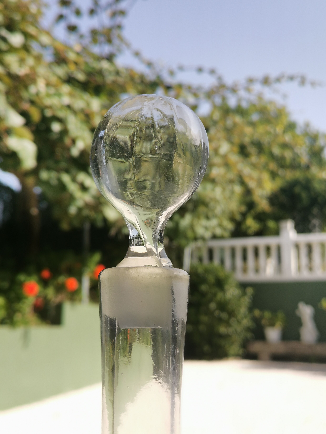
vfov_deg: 47.9
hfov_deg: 36.8
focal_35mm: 39
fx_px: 490
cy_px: 217
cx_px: 163
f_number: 1.8
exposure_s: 1/1488
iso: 50
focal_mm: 5.58
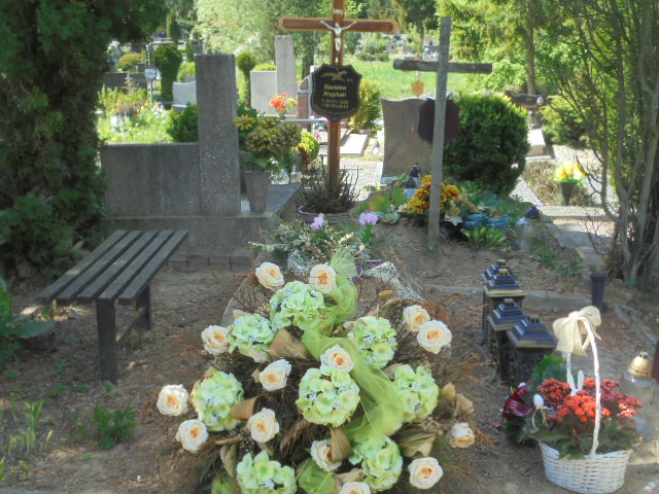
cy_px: 247
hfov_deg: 38.9
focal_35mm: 49
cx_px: 330
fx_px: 933
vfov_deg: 29.7
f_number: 4.8
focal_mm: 8.9
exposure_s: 1/125
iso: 100
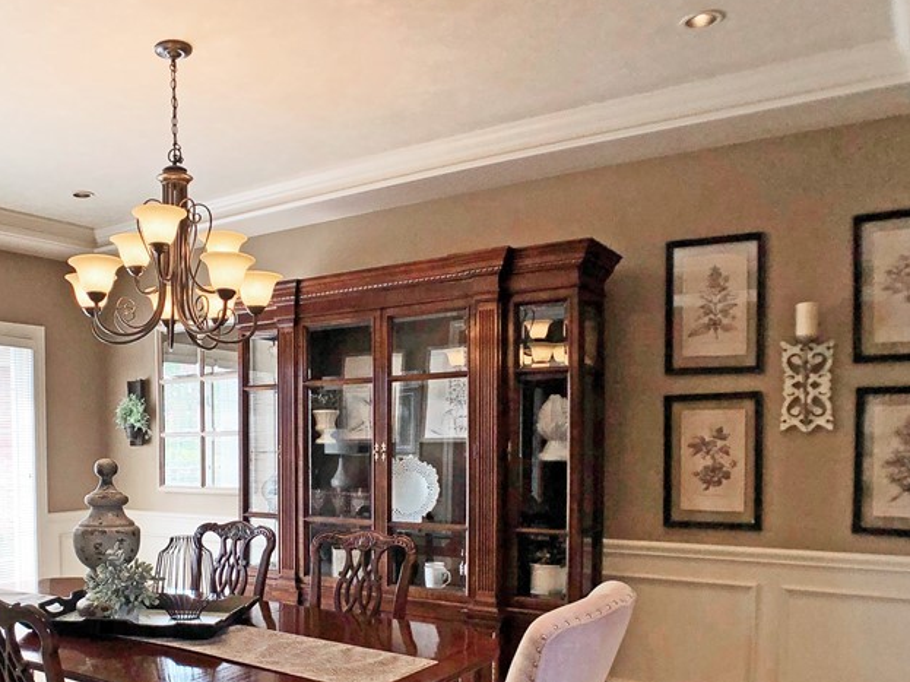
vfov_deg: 31.1
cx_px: 267
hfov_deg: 40.5
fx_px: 1209
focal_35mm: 46
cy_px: 494
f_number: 1.8
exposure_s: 1/124
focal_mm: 4
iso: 20
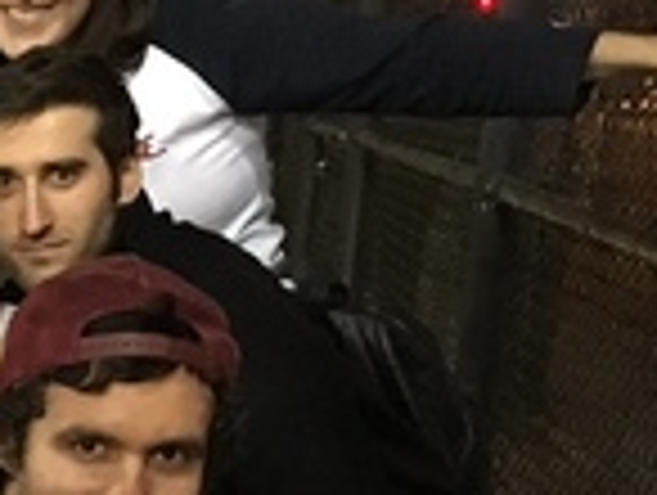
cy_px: 639
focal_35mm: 143
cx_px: -648
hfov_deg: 12.2
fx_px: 2719
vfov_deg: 10.2
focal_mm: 4.15
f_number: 2.2
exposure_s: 1/15
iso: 250
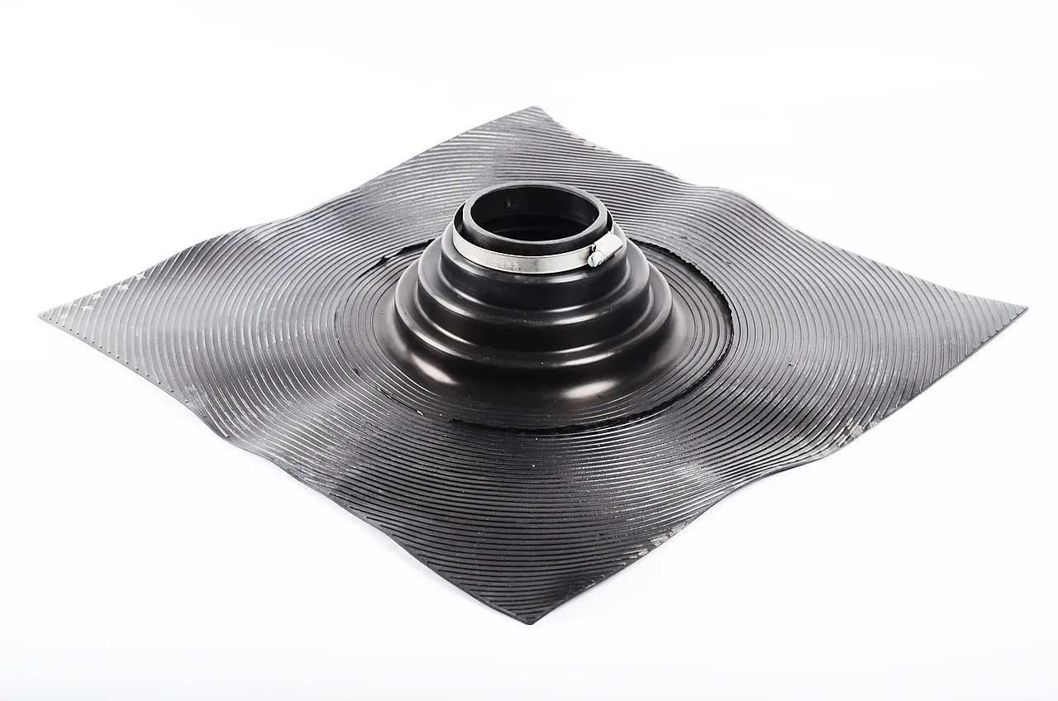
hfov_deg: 26.0
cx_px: 529
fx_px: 2288
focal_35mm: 78
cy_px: 350
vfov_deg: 17.4
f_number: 8
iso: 100
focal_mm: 52
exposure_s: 1/250
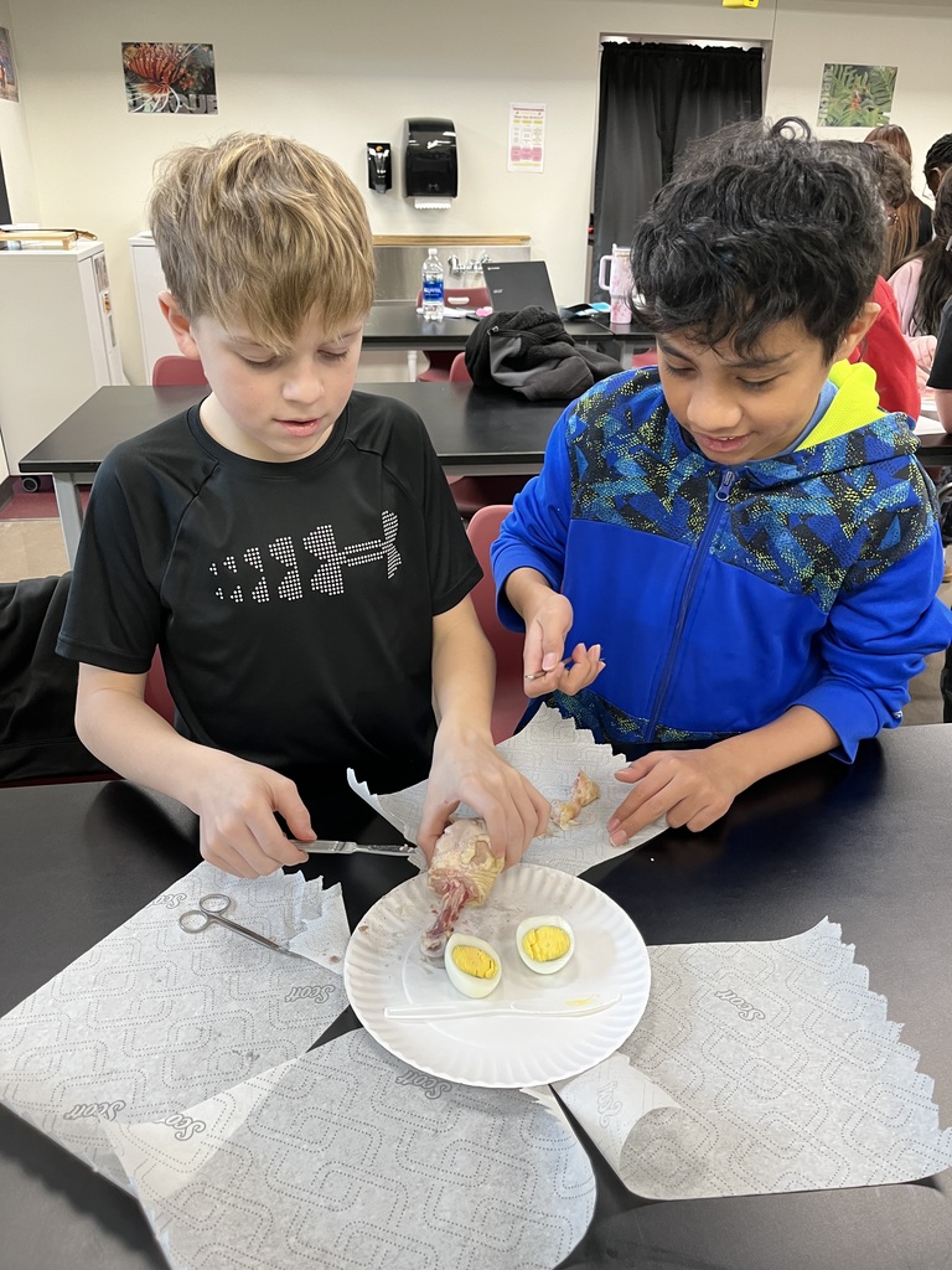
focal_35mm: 26
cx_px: 476
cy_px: 635
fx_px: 953
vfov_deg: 67.3
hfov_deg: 53.1
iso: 125
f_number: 1.6
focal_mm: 5.1
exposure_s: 1/97
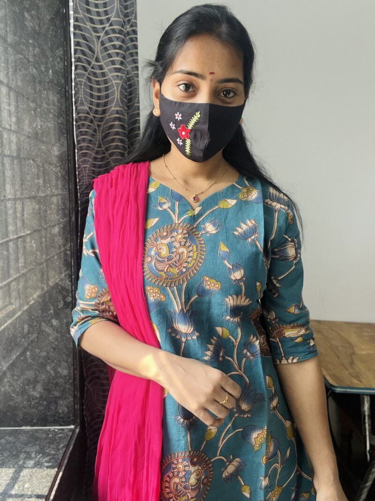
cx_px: 188
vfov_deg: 60.0
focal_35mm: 30
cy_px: 250
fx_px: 433
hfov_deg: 46.8
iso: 160
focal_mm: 2.71
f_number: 2.2
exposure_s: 1/50
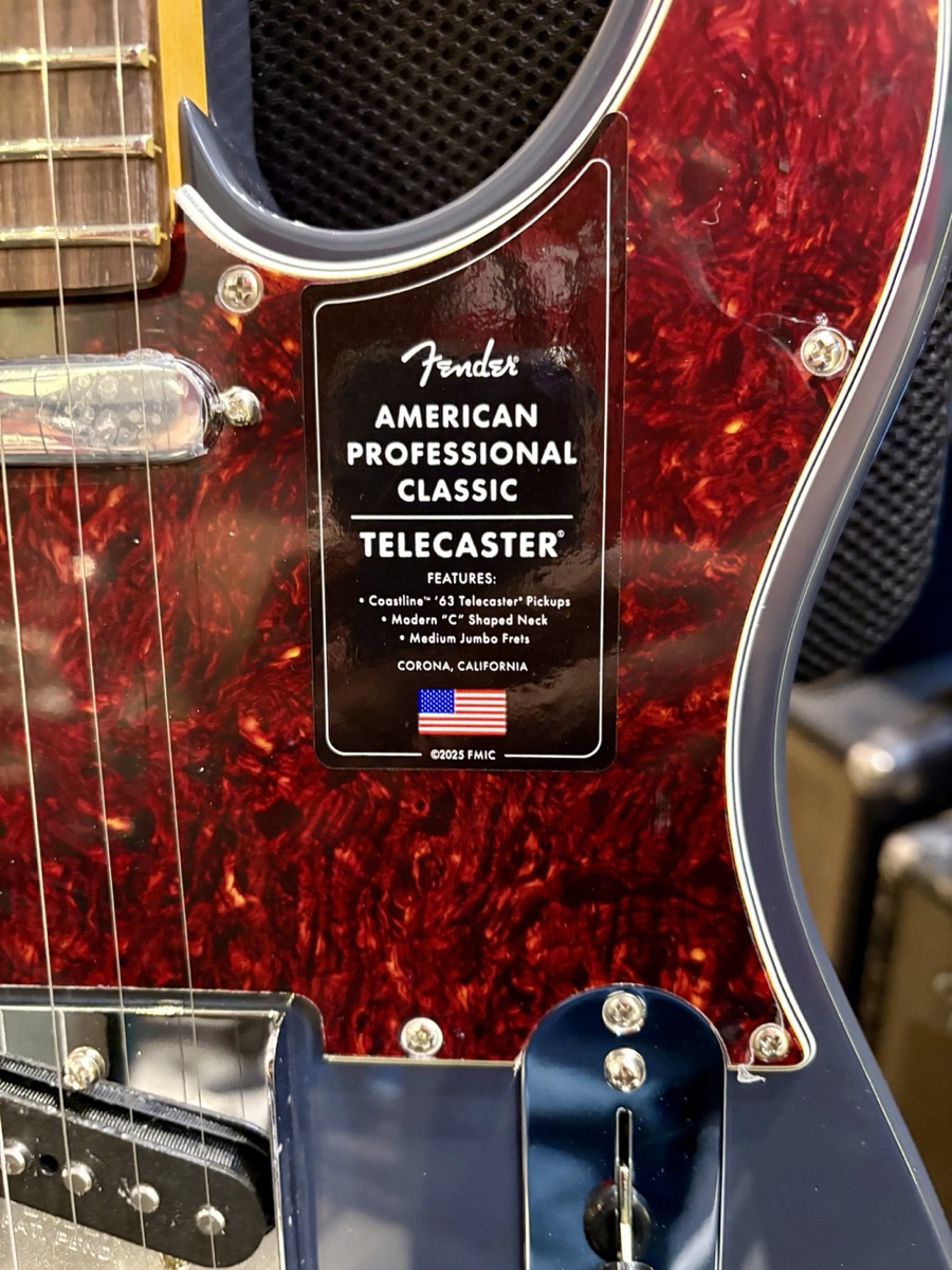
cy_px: 635
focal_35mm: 26
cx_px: 476
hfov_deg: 53.1
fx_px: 953
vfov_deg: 67.3
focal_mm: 5.96
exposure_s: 1/30
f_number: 1.6
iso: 640
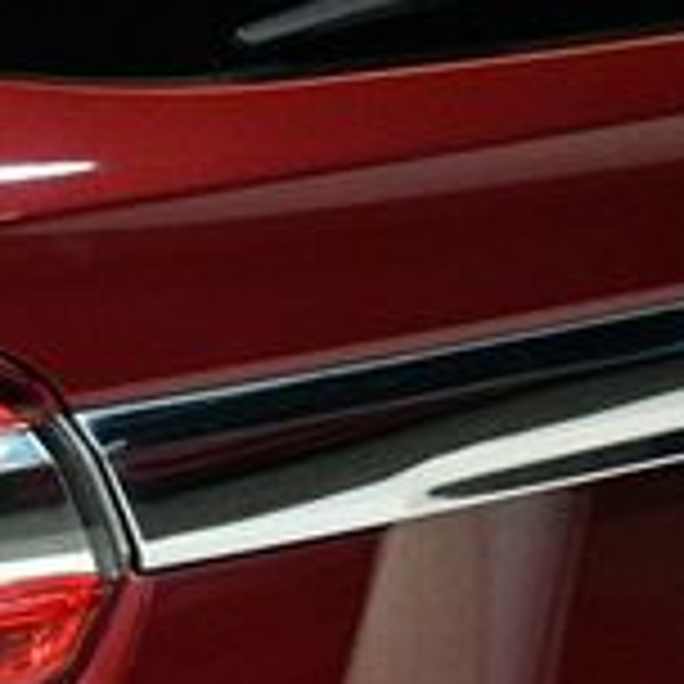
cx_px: -585
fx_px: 3845
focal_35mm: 172
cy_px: 580
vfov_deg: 10.1
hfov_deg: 9.6
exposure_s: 1/125
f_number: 4
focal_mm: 32
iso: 3200
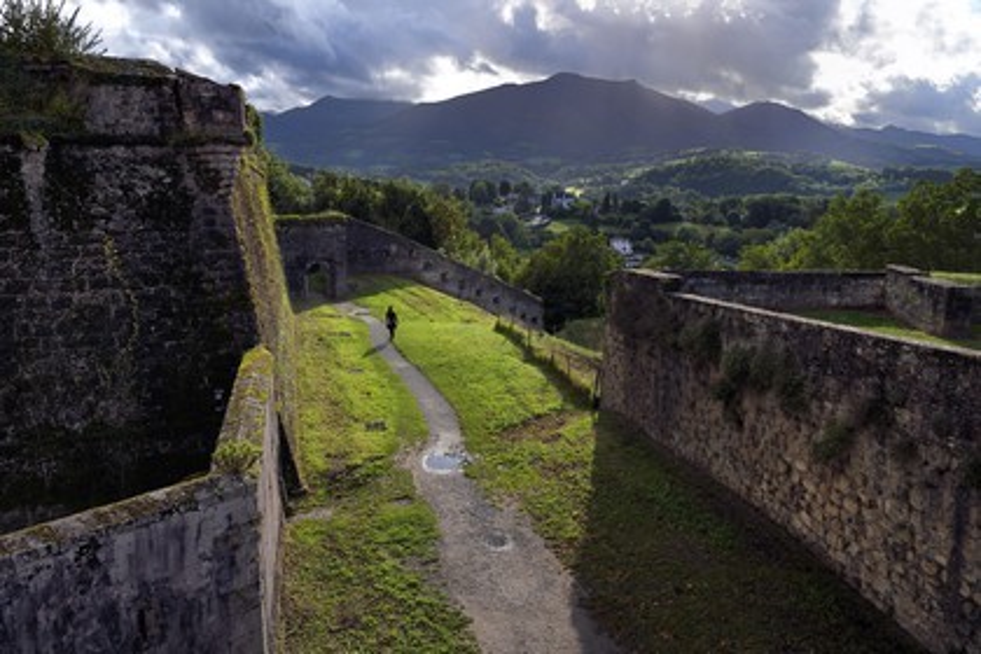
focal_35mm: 30
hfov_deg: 61.9
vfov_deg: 43.6
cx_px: 490
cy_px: 327
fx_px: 817
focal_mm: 30
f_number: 9
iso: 200
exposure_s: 1/250
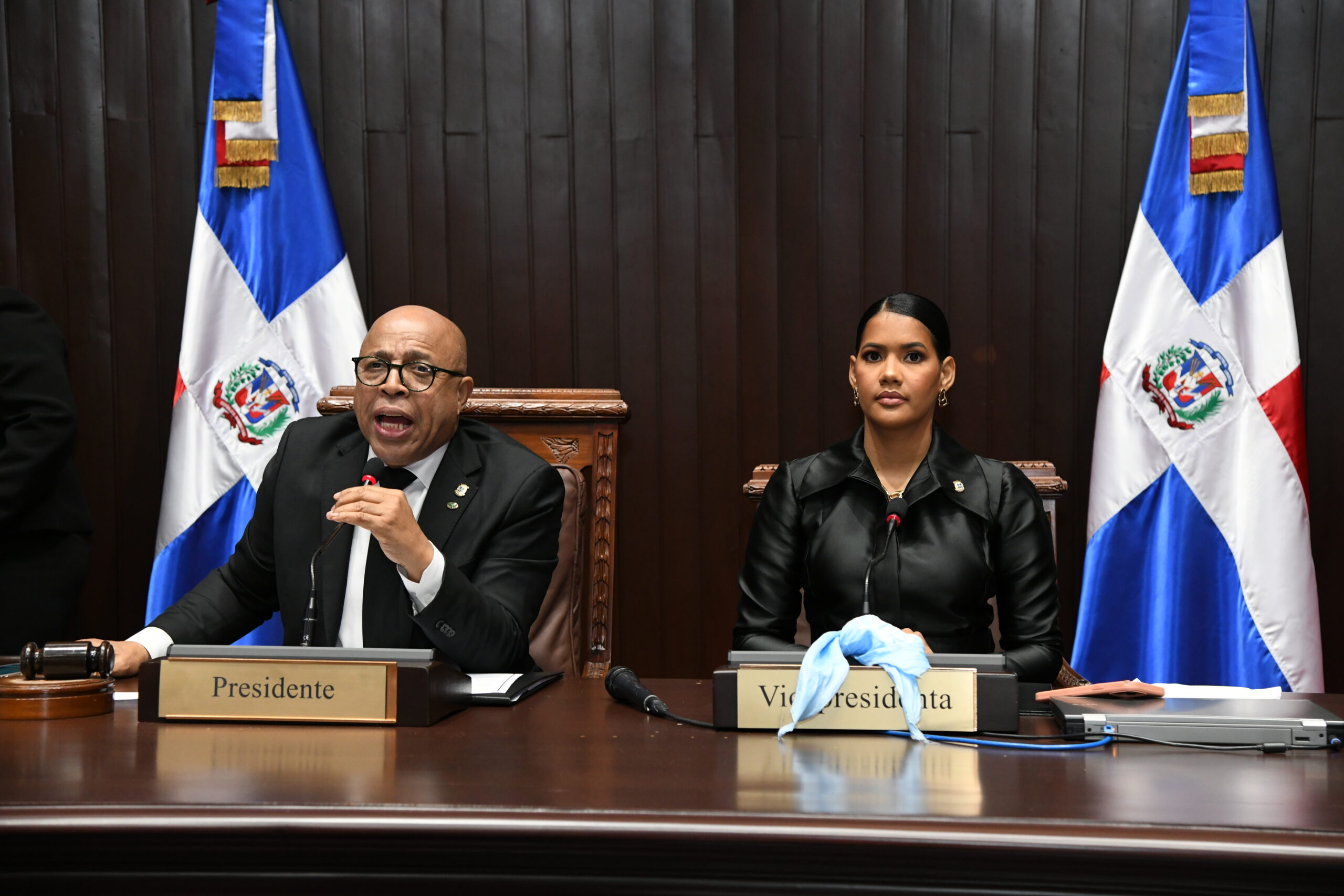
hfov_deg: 30.5
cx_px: 672
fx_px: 2464
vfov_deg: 20.6
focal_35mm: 66
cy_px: 448
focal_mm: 66
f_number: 5
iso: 2500
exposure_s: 1/100
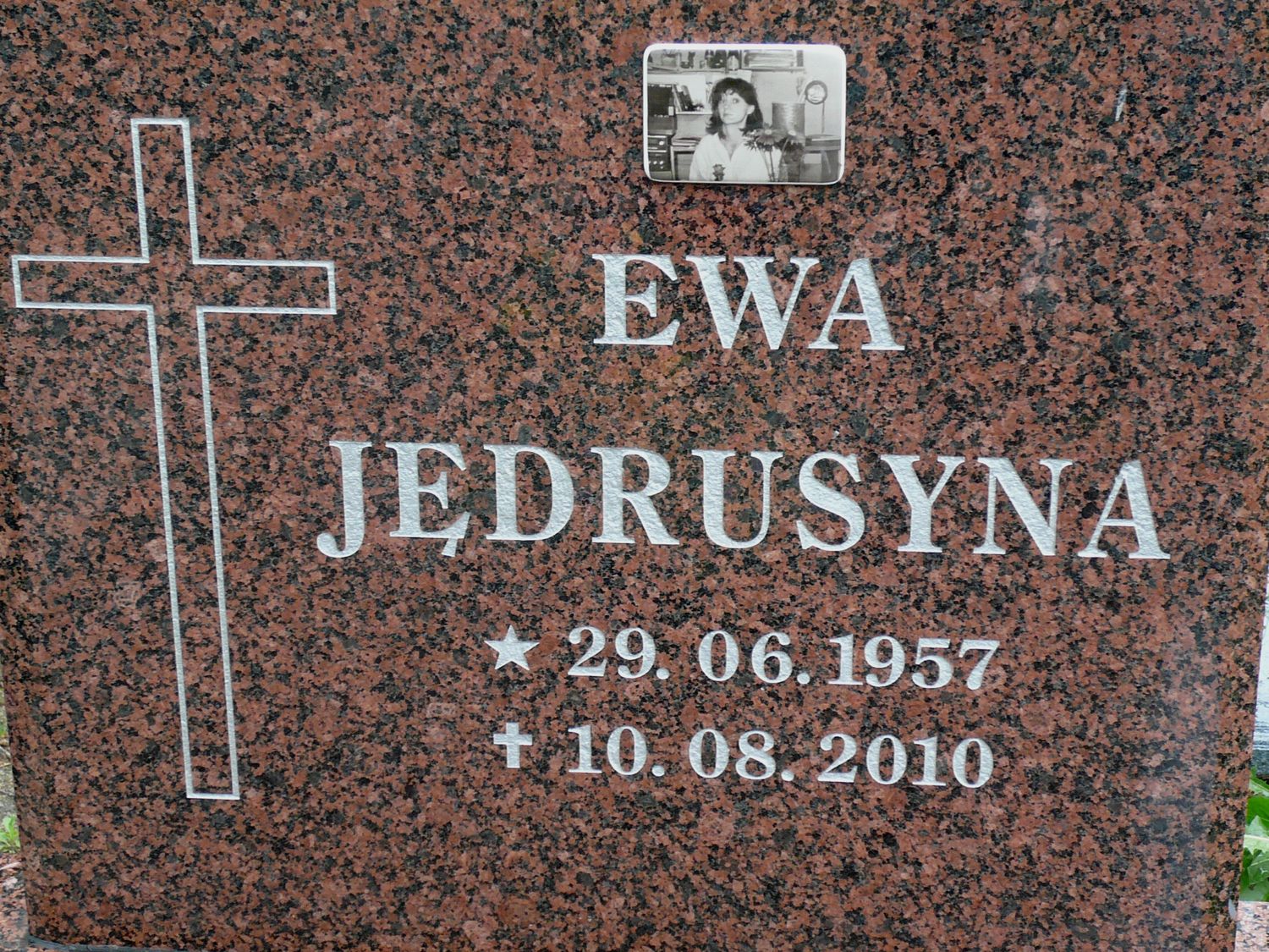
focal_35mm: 76
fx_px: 2786
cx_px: 634
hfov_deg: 25.7
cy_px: 476
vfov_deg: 19.4
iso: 100
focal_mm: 10.3
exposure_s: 1/40
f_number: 4.1
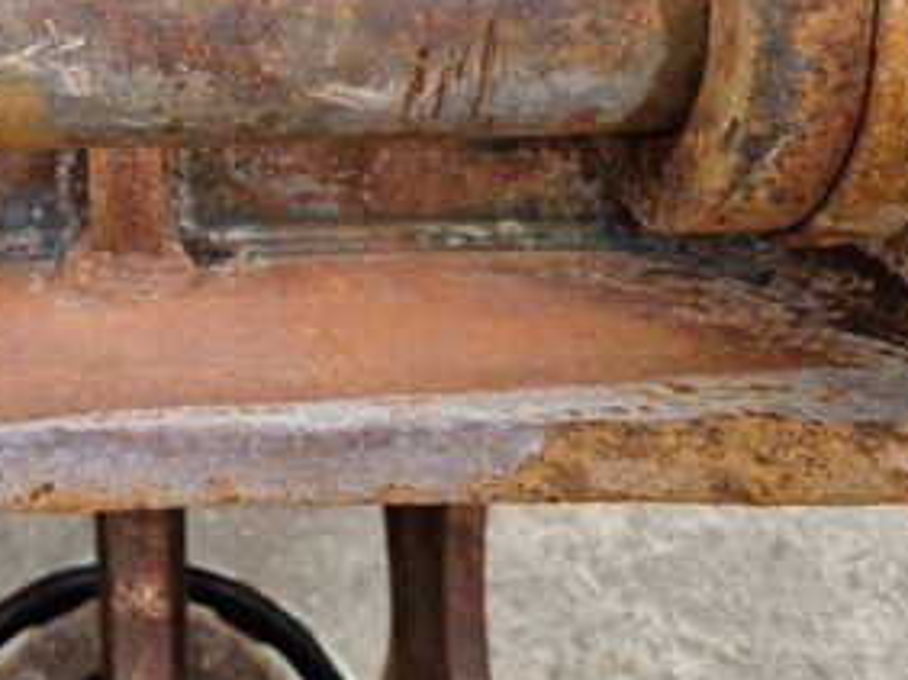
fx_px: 1284
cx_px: 119
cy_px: 23
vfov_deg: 28.1
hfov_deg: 36.9
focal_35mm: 49
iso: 50
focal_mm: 5.4
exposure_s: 1/466
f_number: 1.8
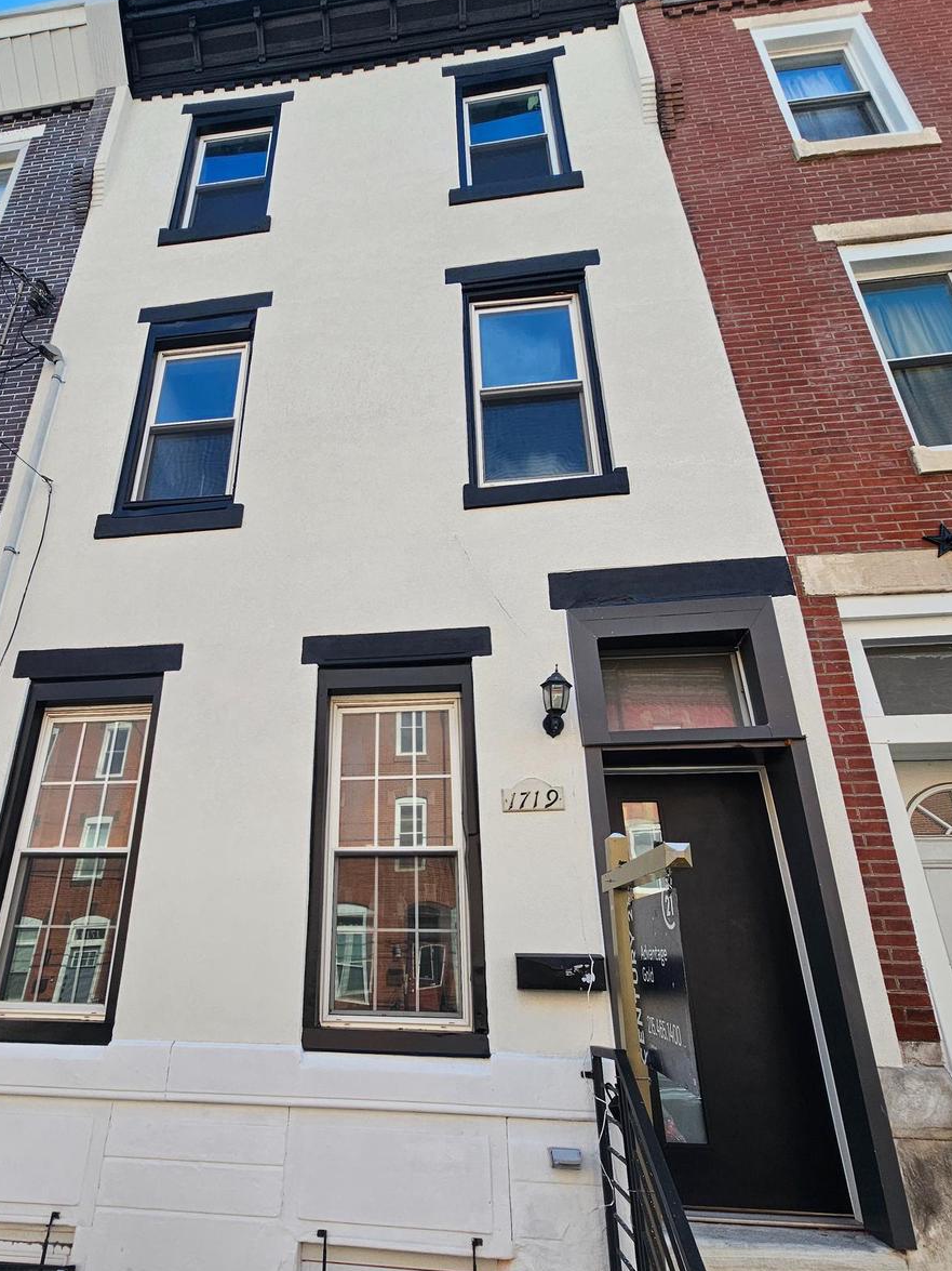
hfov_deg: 73.7
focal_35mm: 17
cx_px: 370
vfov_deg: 90.2
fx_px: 623
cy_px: 745
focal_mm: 2.2
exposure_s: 1/775
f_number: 2.2
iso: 64
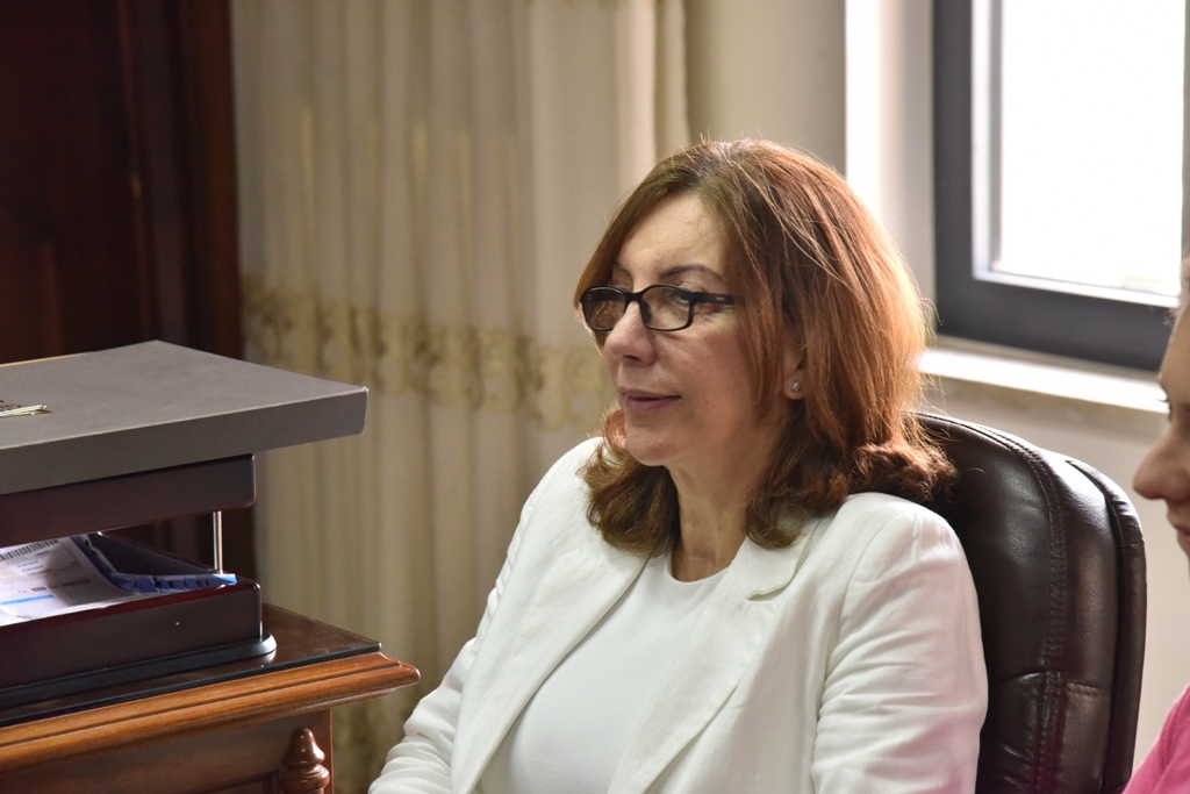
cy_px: 397
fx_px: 3967
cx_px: 595
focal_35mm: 120
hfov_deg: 17.1
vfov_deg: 11.4
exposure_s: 1/160
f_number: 6.3
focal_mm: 120
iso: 2500
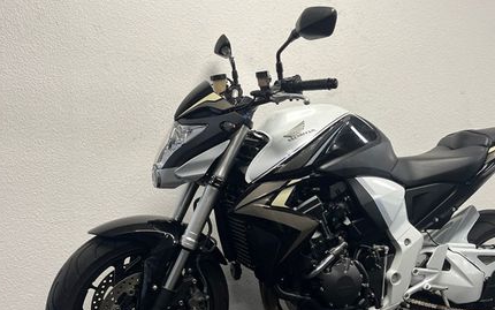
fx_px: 553
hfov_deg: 48.1
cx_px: 283
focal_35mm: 41
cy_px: 221
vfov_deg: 30.9
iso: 125
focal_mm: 5.1
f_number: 1.6
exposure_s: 1/100
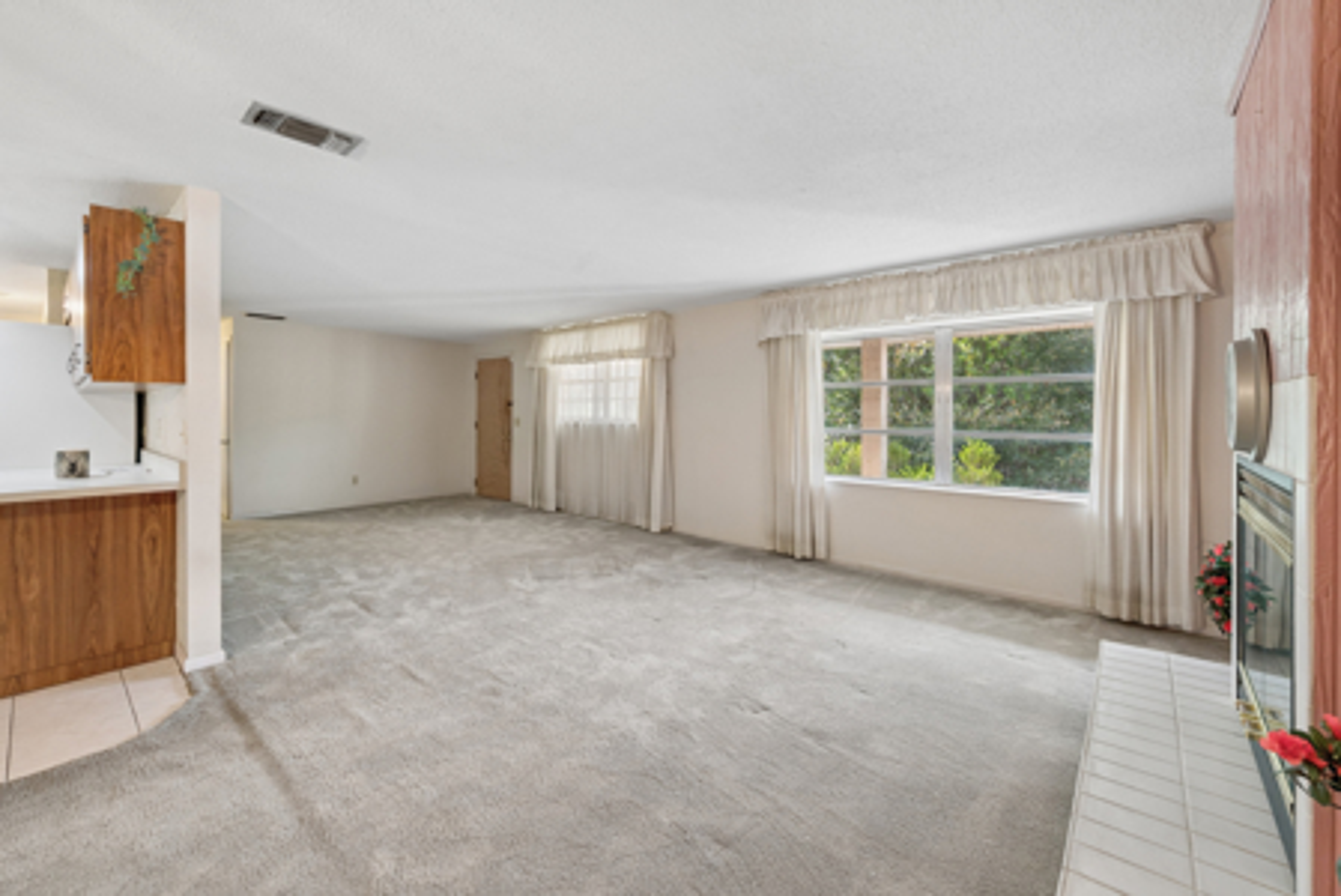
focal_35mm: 14
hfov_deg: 104.2
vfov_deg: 81.3
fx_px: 522
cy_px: 448
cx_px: 670
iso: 400
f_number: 8
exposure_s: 1/25
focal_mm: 14
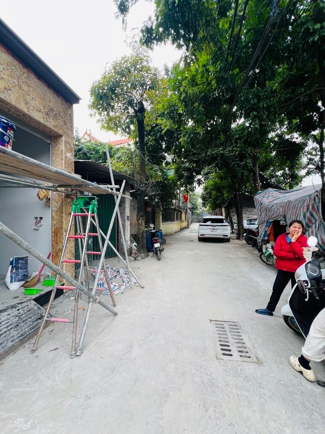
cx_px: 162
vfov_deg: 106.2
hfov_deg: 89.9
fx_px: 163
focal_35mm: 13
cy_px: 217
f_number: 1.8
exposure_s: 1/157
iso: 32
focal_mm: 1.57
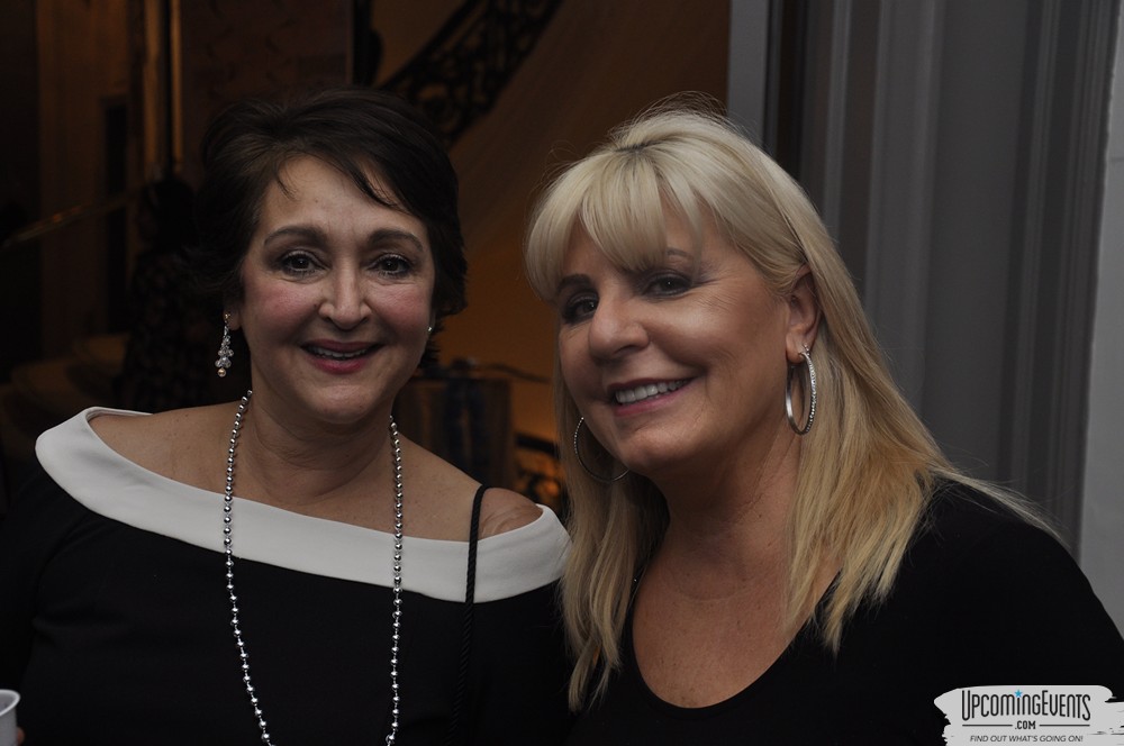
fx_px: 1871
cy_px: 373
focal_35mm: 60
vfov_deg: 22.6
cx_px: 562
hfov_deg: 33.4
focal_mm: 40
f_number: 4.8
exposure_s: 1/60
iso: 400
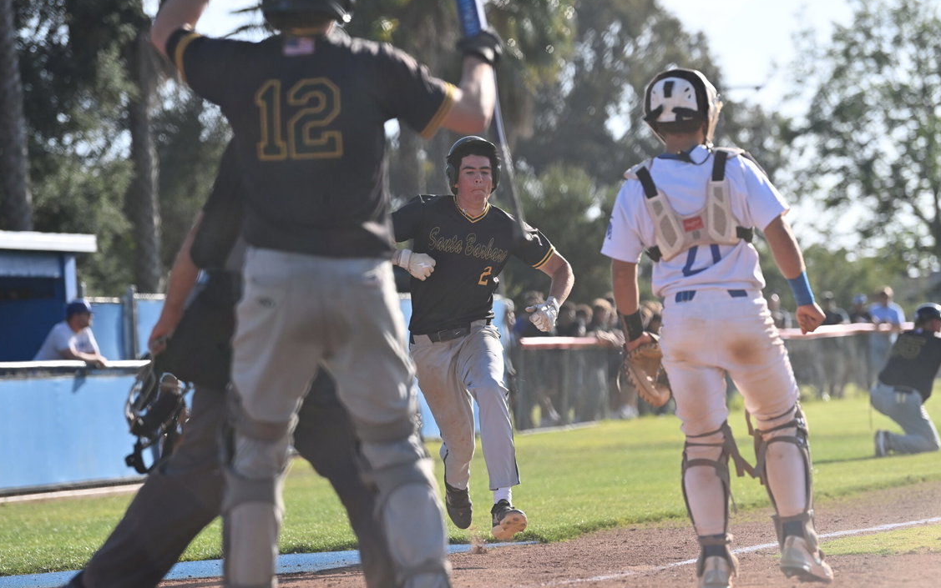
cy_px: 288
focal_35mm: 179
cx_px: 454
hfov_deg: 11.7
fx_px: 4592
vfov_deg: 7.3
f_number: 4
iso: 500
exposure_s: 1/4000
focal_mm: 165
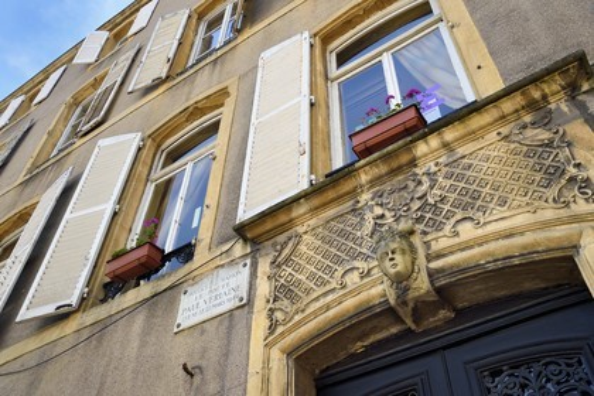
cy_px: 198
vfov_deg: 38.9
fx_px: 561
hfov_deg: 55.8
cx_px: 297
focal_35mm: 34
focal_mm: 34
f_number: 8
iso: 200
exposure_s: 1/160
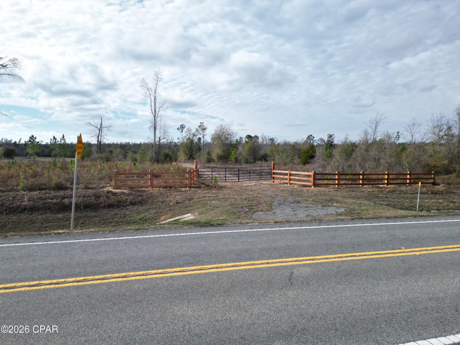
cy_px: 172
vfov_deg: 56.8
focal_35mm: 24
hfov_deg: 71.6
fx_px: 319
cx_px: 230
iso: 100
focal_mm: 6.72
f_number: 1.7
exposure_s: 1/2500
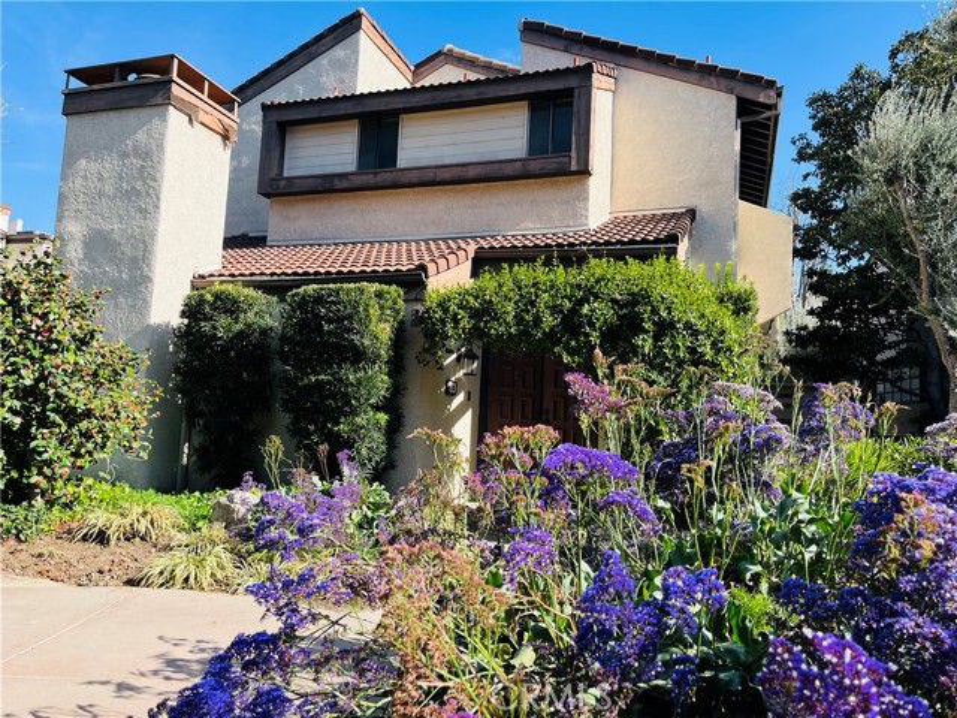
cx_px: 478
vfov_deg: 53.1
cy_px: 359
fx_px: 719
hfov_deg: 67.3
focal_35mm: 26
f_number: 1.6
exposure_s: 1/1279
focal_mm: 5.1
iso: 50
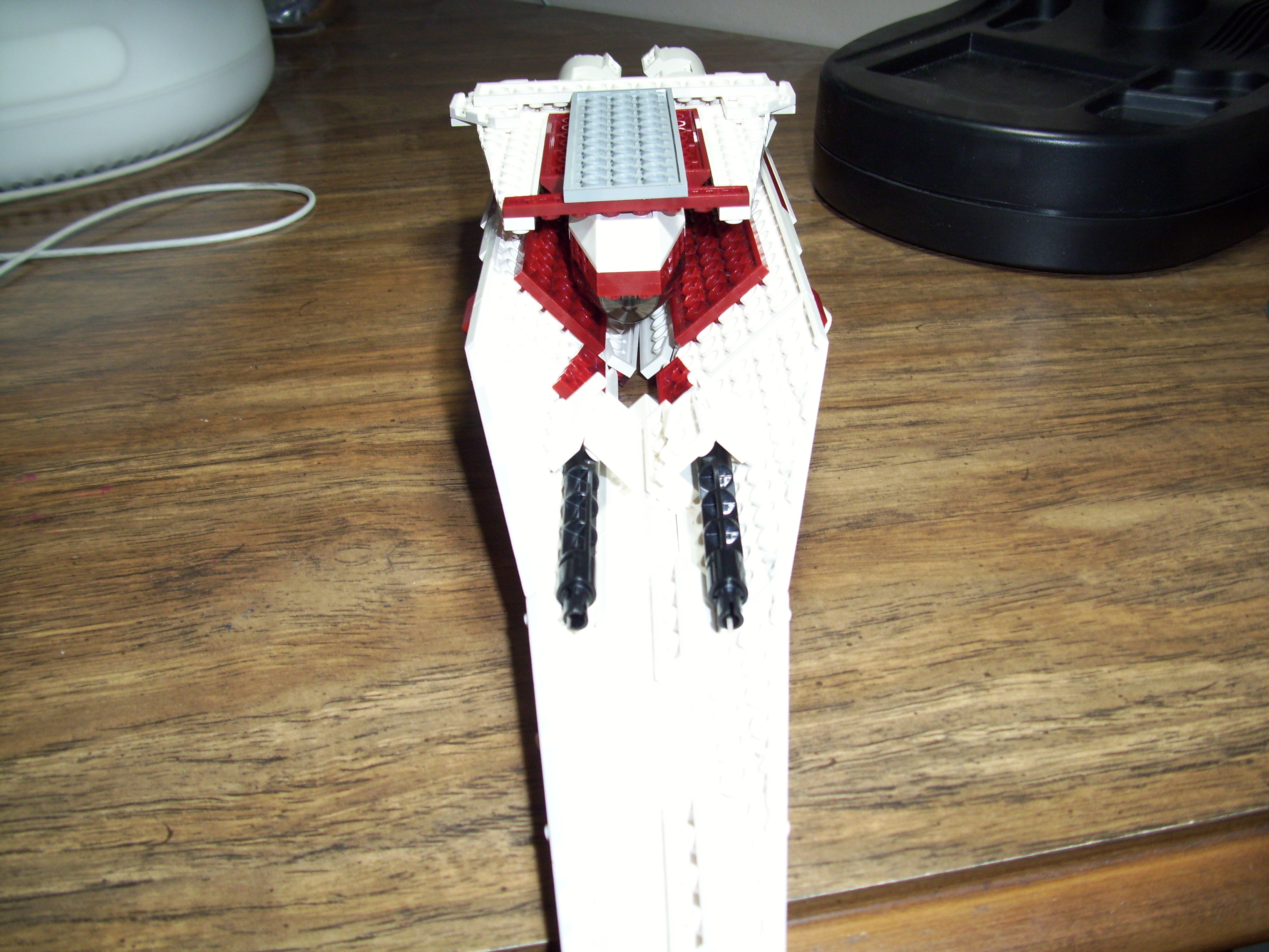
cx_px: 634
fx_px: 1246
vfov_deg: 41.8
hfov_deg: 54.0
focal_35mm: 34
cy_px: 476
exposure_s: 1/40
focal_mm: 5.7
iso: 80
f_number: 2.9
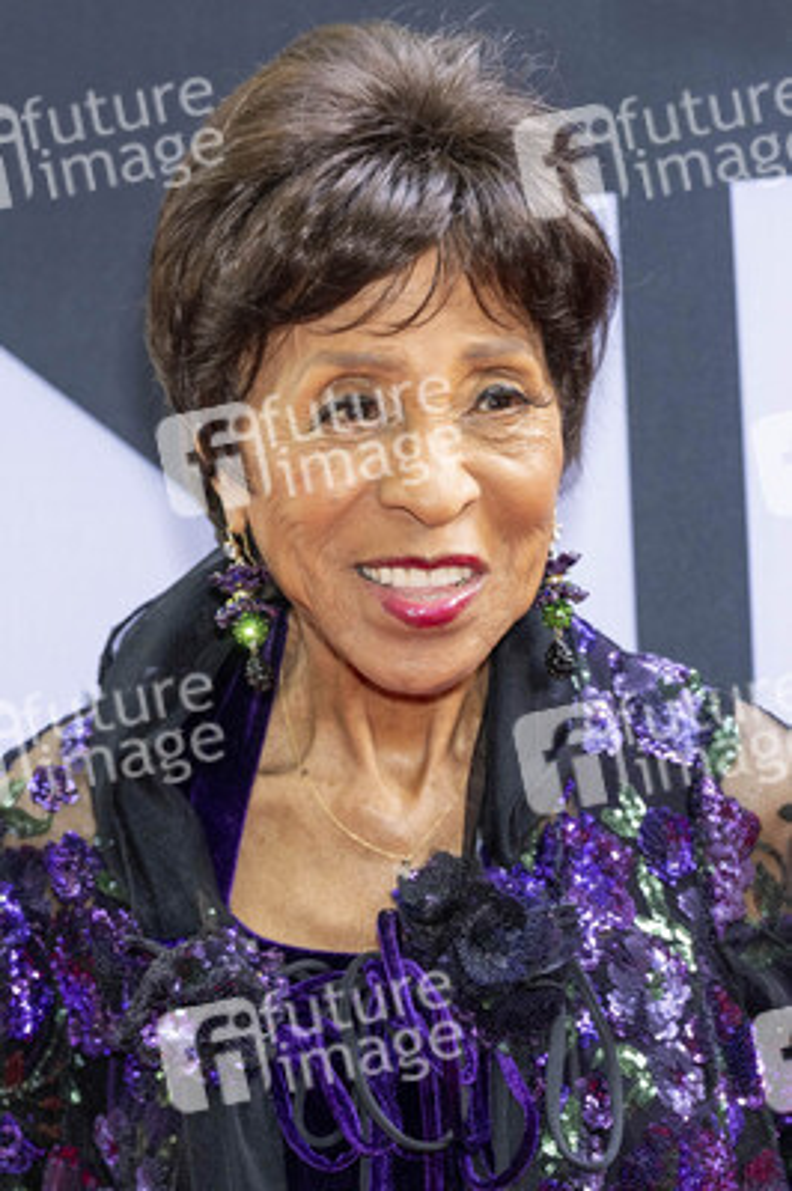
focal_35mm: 71
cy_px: 596
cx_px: 396
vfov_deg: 28.5
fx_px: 2347
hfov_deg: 19.2
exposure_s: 1/200
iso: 800
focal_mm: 71
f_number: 5.6
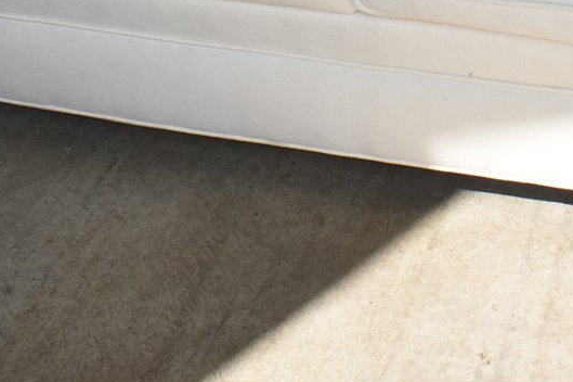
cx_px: 478
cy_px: -221
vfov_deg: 14.4
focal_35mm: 87
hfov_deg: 23.0
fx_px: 1384
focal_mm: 18
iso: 100
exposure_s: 1/200
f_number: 6.3
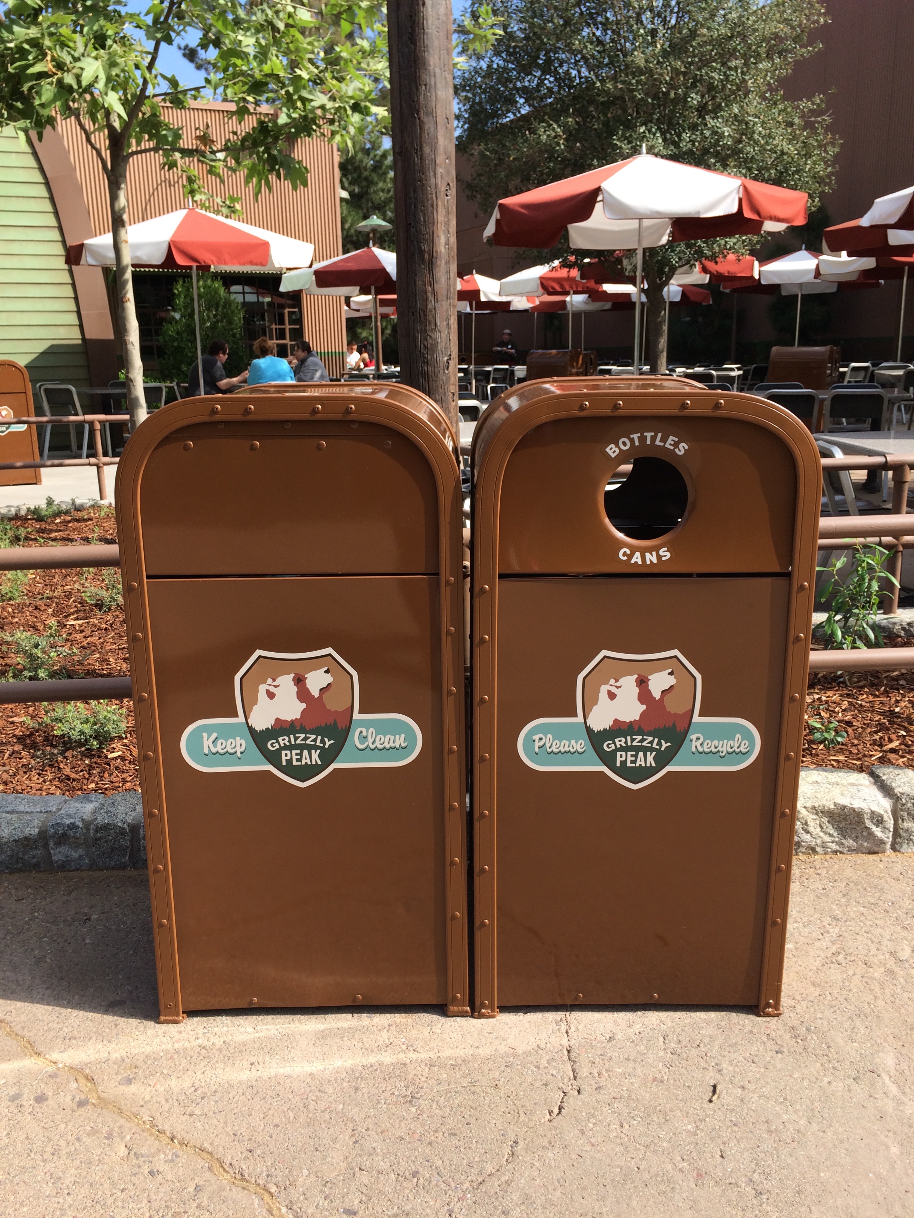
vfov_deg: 61.7
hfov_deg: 48.2
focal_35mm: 29
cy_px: 609
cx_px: 457
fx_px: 1021
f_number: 2.2
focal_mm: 4.15
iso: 32
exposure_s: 1/1172
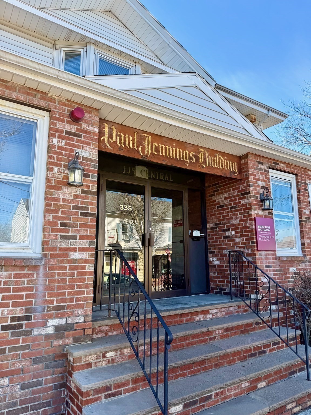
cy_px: 208
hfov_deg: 56.8
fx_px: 287
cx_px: 156
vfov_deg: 71.6
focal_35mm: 24
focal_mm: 6.76
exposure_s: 1/979
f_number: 1.78
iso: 80
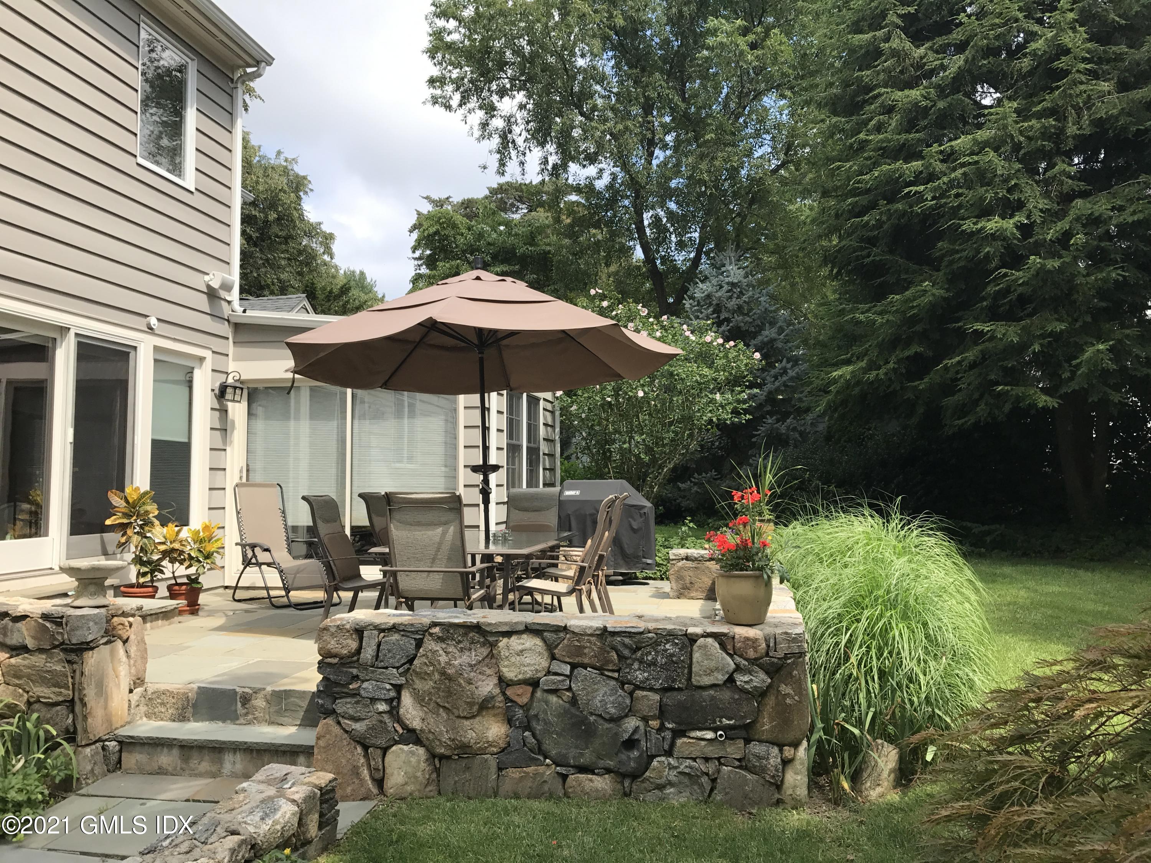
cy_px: 432
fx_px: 931
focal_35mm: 28
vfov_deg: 49.7
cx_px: 576
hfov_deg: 63.4
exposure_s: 1/1259
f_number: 1.8
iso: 20
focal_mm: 3.99
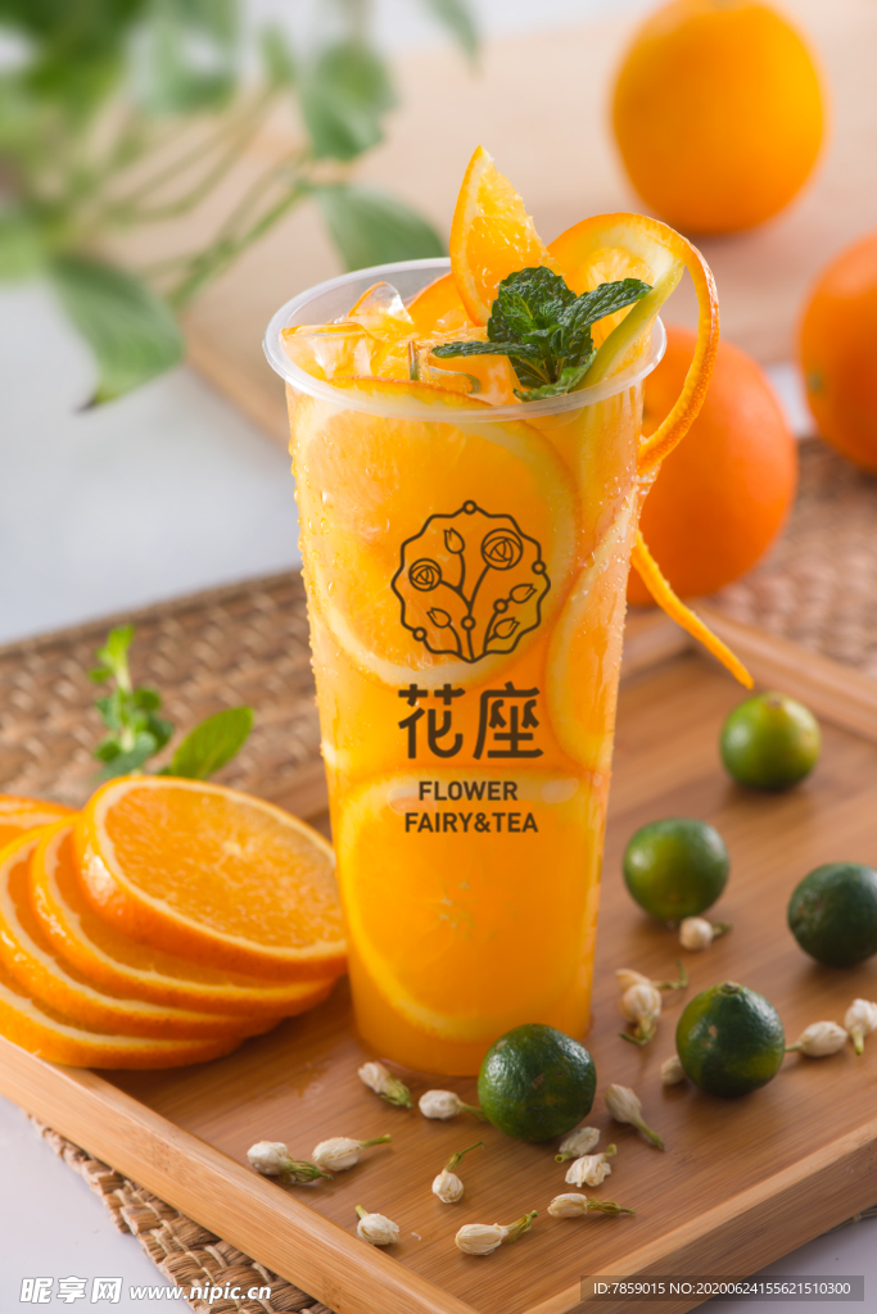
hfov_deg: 13.0
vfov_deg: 19.5
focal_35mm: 105
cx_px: 438
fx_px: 3835
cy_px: 657
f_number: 8
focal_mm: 105
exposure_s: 1/125
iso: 50
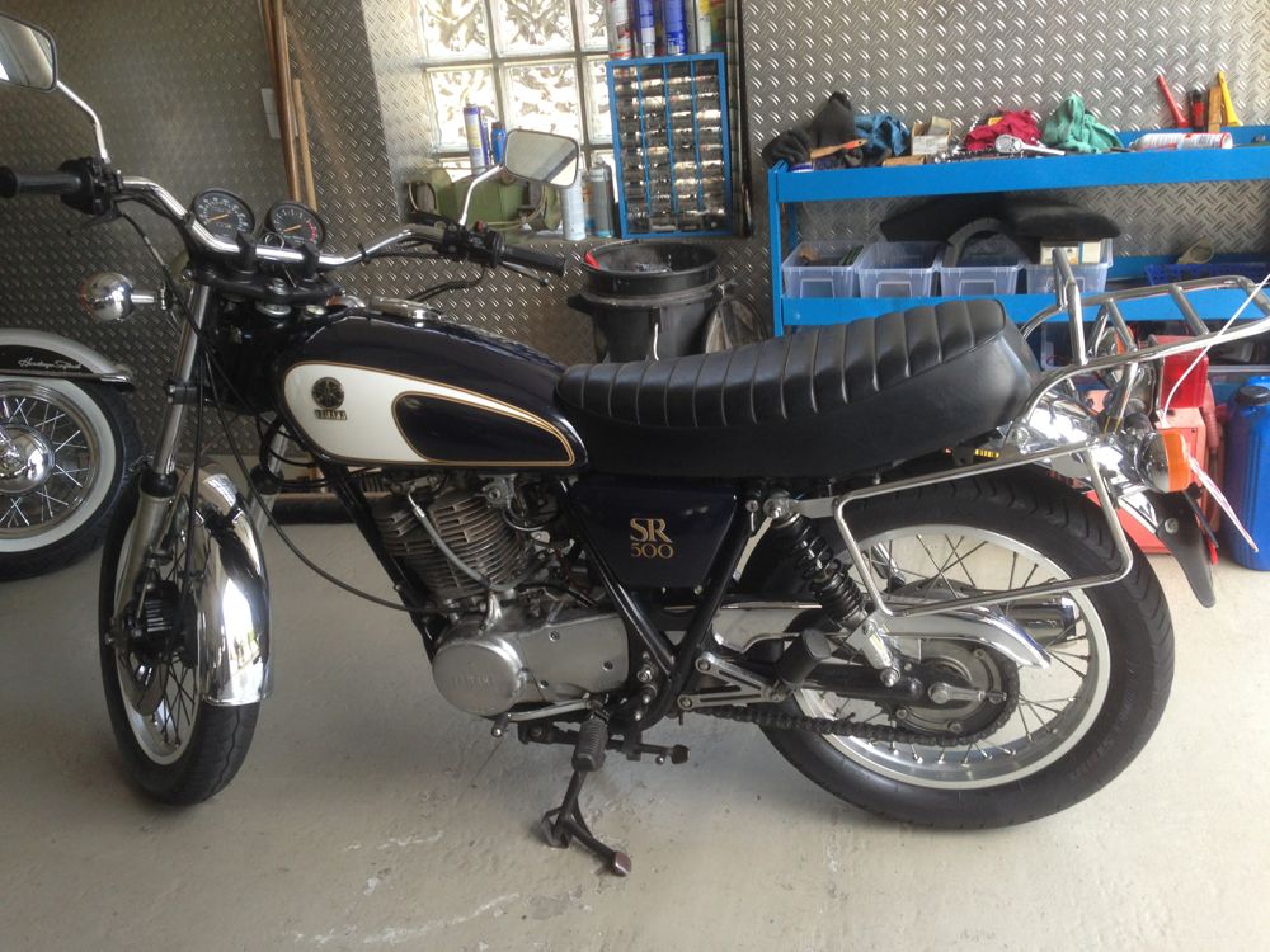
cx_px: 635
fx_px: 1211
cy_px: 476
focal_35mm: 33
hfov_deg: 55.4
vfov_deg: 42.9
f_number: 2.4
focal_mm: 4.12
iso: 50
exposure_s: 1/60
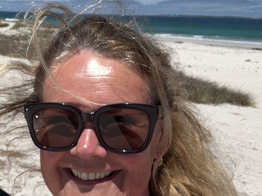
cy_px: 120
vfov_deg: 26.5
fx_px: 416
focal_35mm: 55
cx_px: 45
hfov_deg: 33.7
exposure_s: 1/1497
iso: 25
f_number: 1.9
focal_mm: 2.69
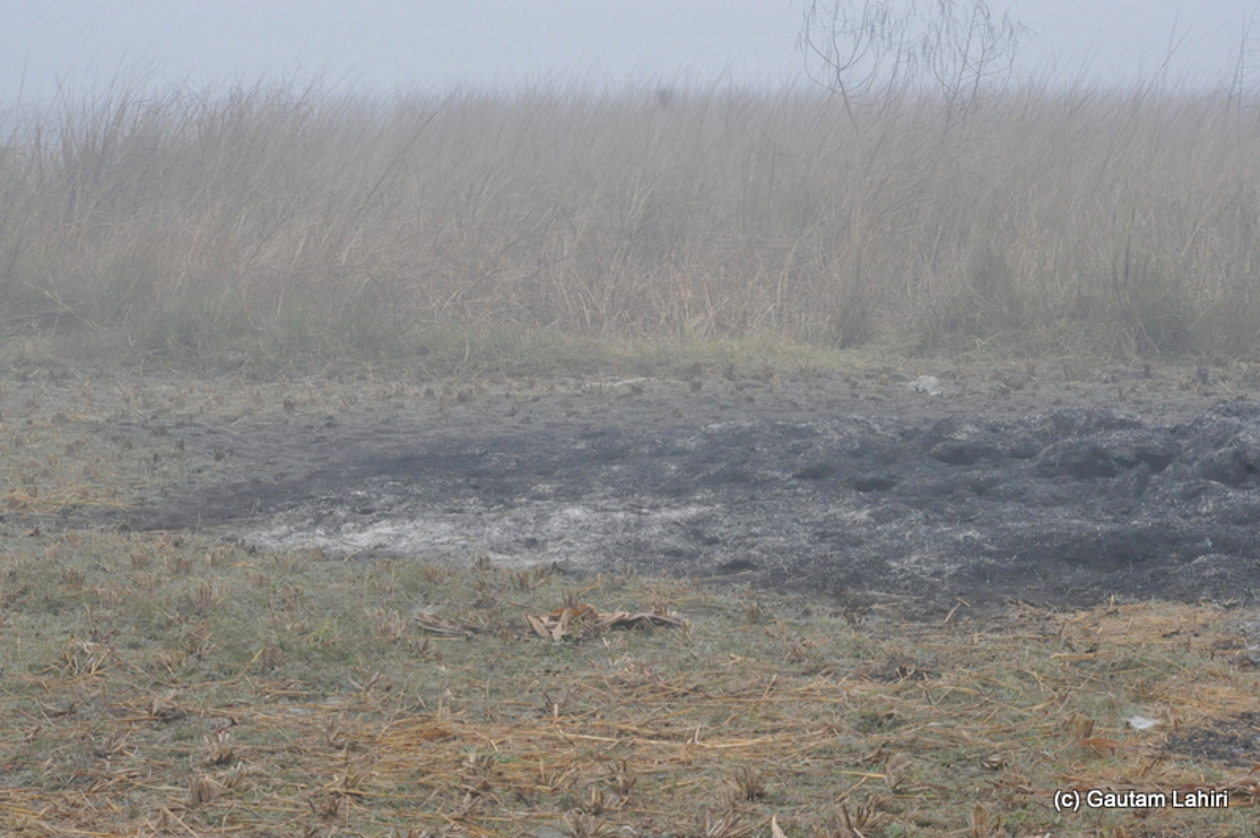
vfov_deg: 13.0
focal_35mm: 105
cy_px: 419
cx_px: 630
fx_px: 3672
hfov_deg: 19.5
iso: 1000
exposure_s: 1/200
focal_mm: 70
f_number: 13
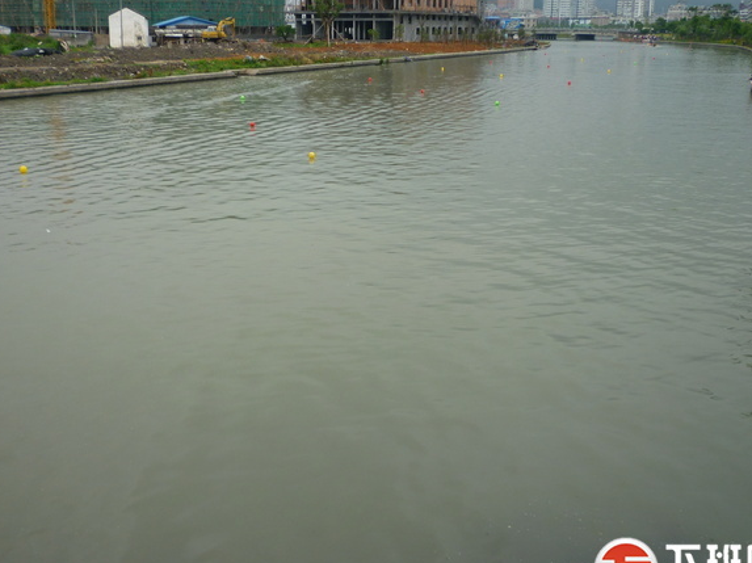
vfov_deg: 37.6
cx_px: 328
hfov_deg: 48.9
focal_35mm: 38
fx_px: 825
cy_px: 246
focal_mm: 5.2
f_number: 3.3
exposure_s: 1/200
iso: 80
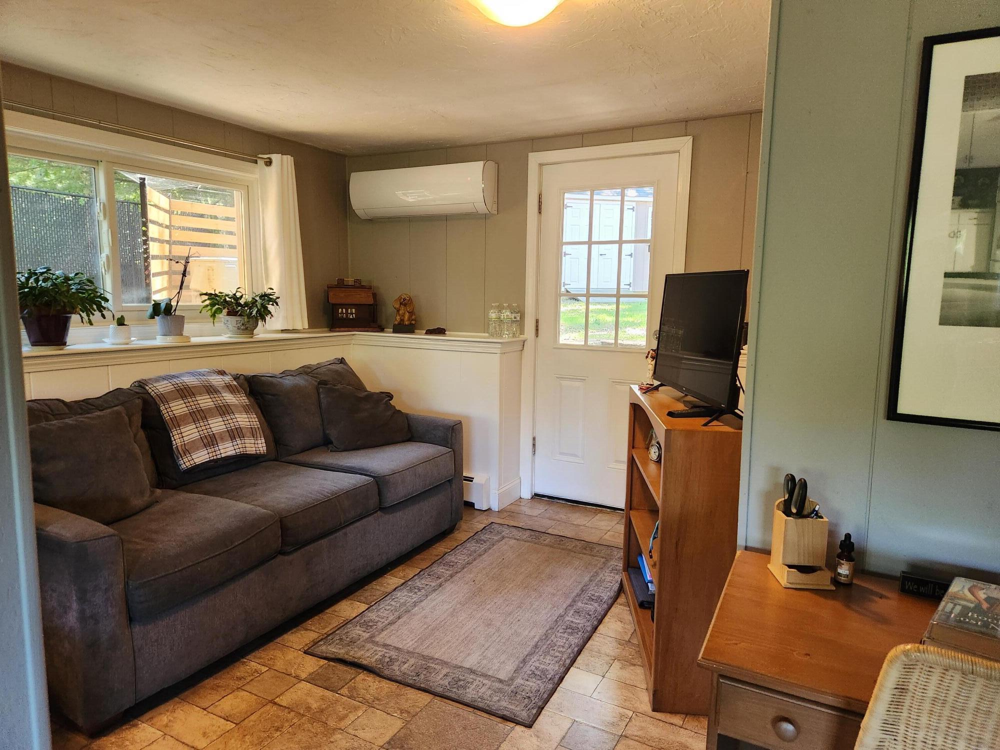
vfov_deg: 58.9
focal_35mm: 23
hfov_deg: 73.9
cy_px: 375
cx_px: 500
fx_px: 664
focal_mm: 5.4
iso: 640
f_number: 1.8
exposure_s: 1/120
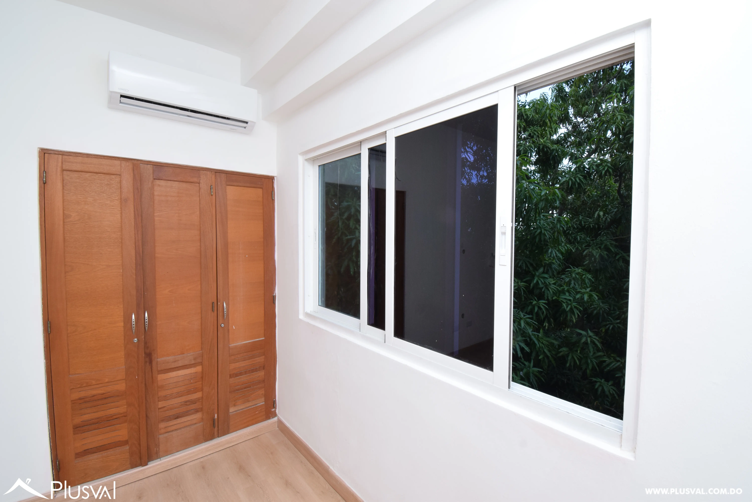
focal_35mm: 15
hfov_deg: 100.4
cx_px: 376
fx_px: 313
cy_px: 251
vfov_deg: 77.3
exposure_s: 1/125
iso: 800
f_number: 11
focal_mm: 10
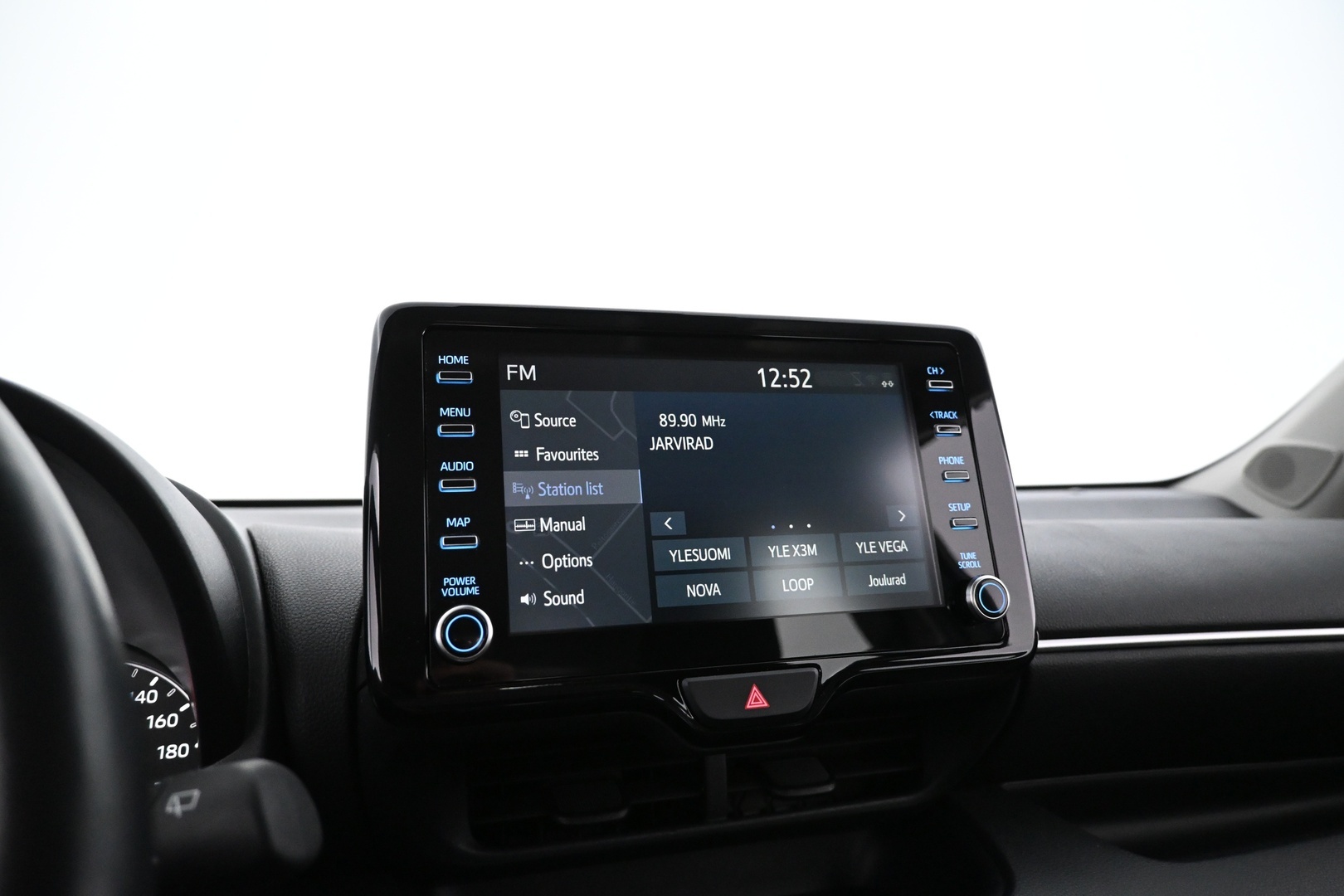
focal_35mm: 24
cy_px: 448
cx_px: 672
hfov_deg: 73.7
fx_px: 896
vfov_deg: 53.1
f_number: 3.5
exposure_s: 1/50
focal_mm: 16
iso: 4000
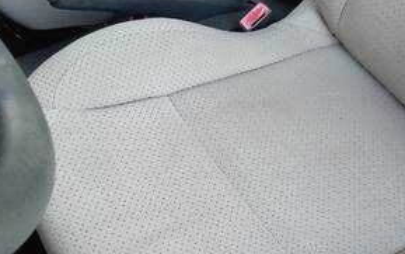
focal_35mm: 44
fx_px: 486
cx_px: 261
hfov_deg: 44.8
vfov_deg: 28.0
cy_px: 237
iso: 183
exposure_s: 1/25
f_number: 2
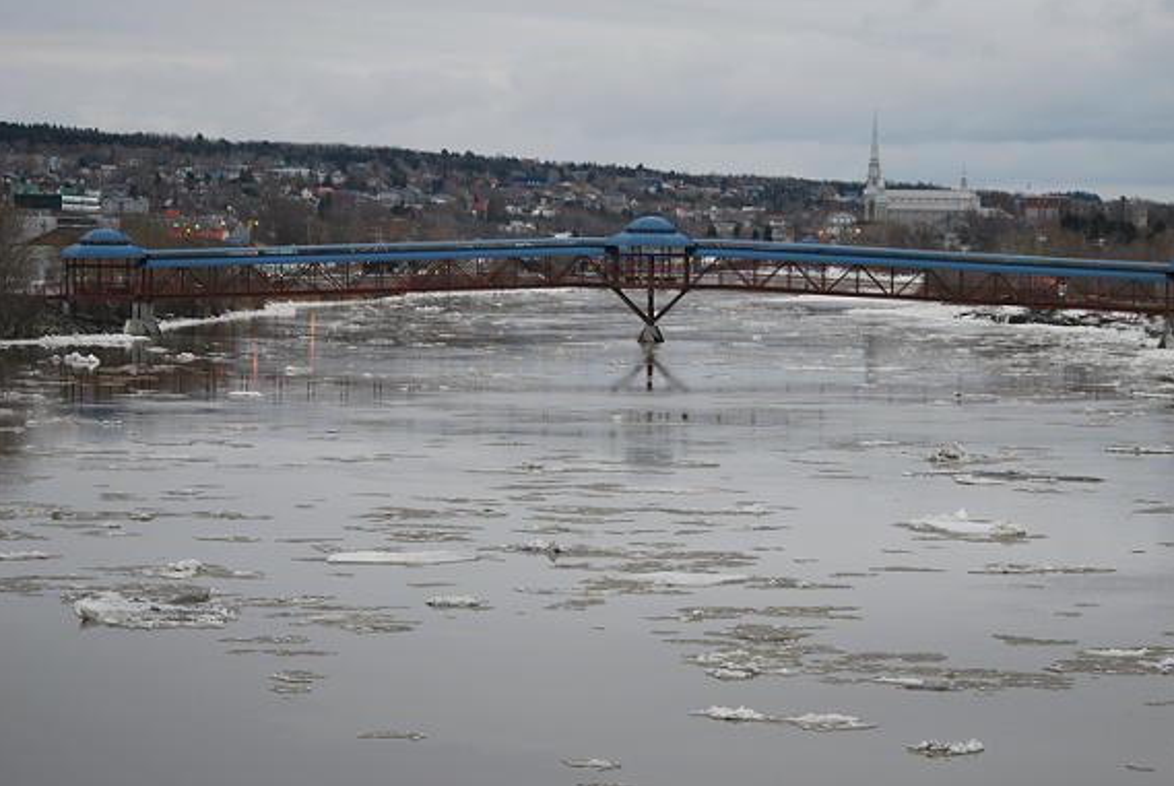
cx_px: 654
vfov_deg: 11.6
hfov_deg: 17.3
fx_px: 3853
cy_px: 355
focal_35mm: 118
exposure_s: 1/160
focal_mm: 70
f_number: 4
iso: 200
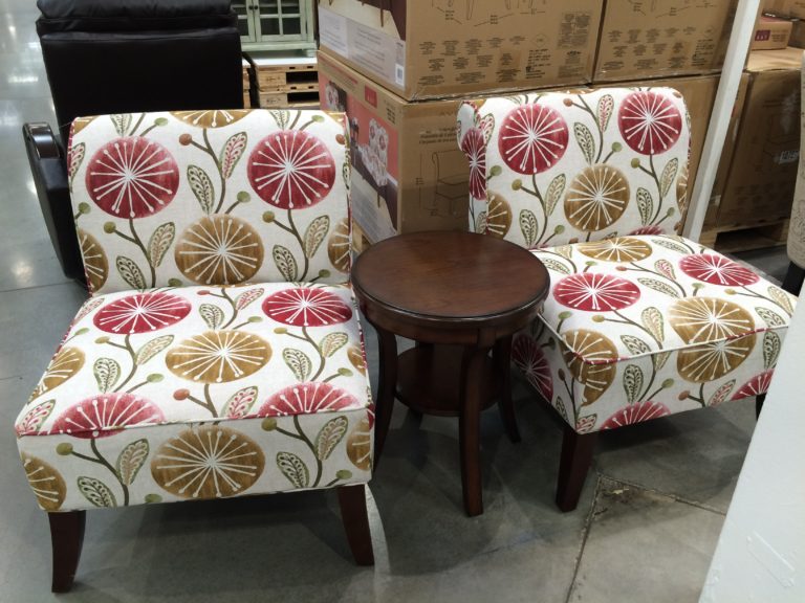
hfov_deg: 61.7
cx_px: 402
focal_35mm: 29
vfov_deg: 48.2
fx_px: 674
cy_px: 302
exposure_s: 1/33
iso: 50
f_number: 2.2
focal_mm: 4.15
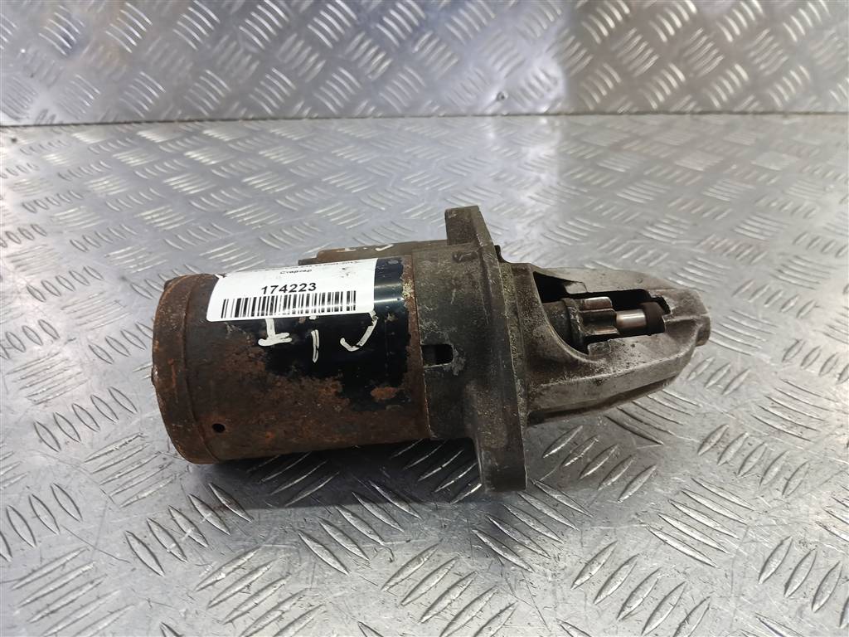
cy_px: 318
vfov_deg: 53.1
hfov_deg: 67.3
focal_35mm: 26
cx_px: 424
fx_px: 638
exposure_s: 1/50
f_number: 1.8
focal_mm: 3.98
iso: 80
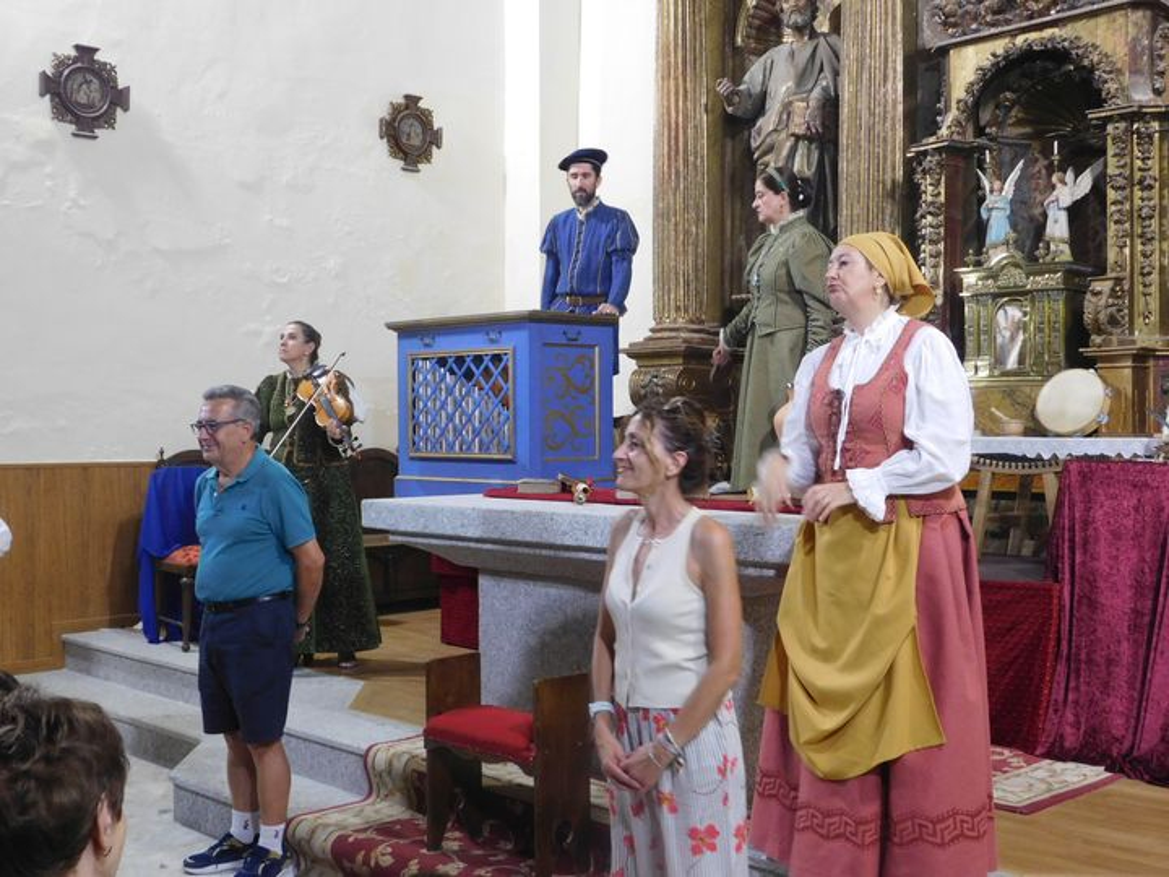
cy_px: 438
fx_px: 1351
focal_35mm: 40
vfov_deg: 36.0
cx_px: 584
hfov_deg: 46.8
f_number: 3.6
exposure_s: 1/30
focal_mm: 7.1
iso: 280
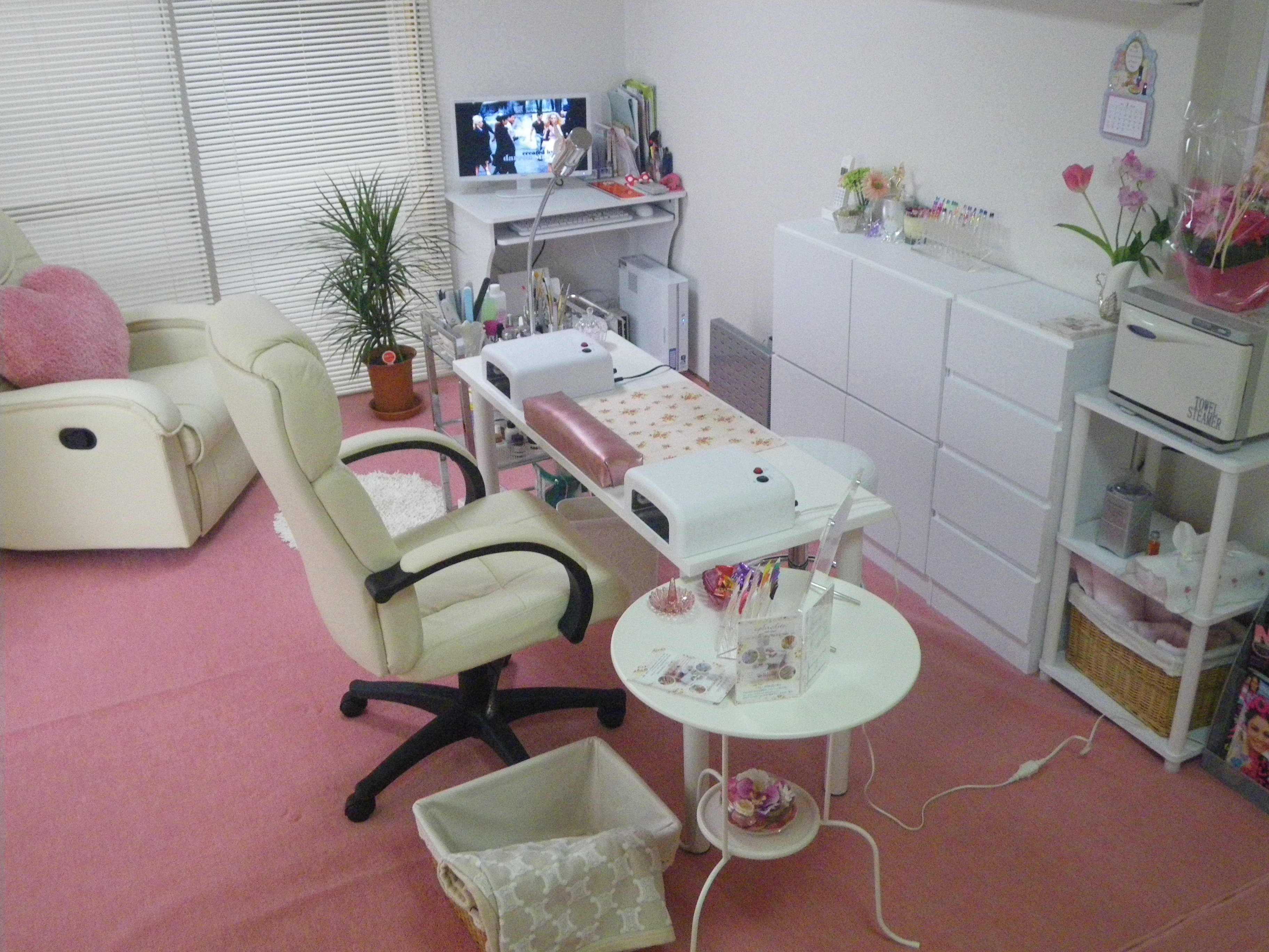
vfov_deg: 41.8
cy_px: 476
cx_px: 634
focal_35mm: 34
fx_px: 1246
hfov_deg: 54.0
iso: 800
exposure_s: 1/50
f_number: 3.8
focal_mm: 6.1
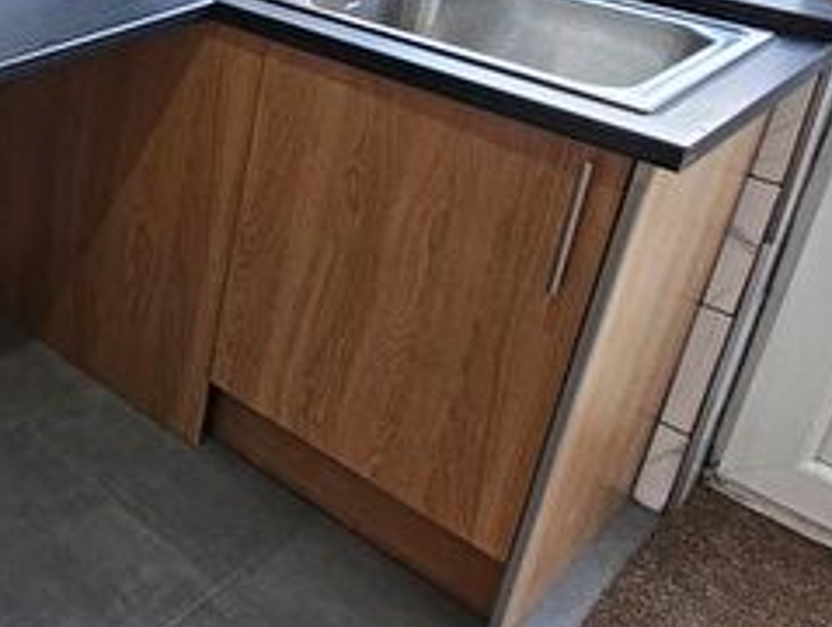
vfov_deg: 33.8
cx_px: -244
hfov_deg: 34.7
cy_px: -30
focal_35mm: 38
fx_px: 915
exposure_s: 1/50
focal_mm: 2.2
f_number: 2.2
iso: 100
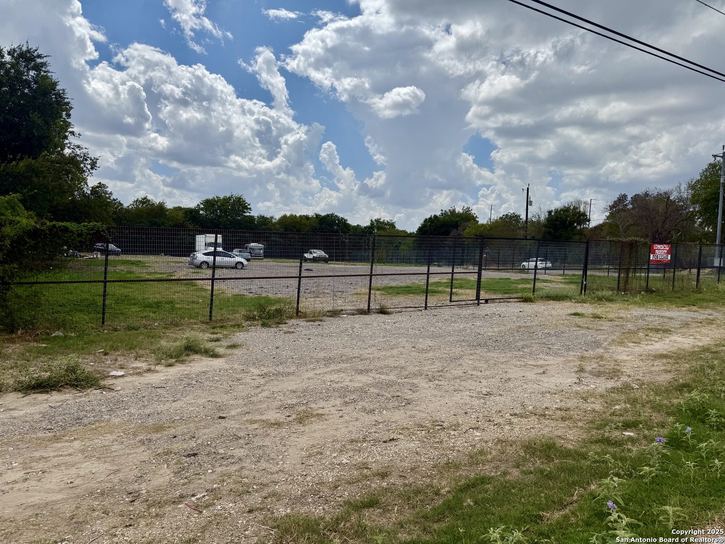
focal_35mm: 24
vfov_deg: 56.8
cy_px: 272
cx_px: 362
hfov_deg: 71.6
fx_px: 503
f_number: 1.78
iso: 80
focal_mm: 6.76
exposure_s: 1/10309
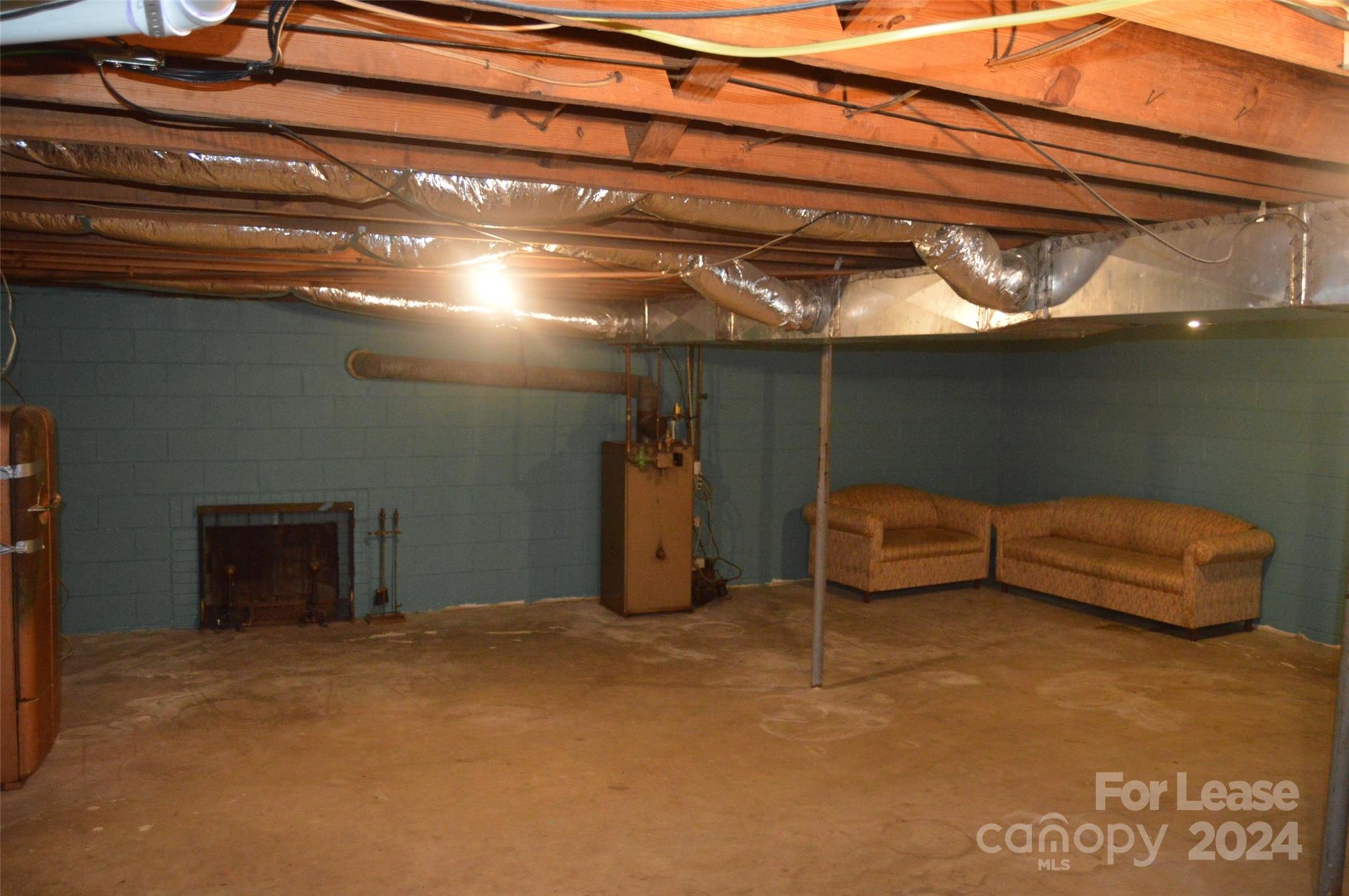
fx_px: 1011
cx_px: 674
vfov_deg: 47.8
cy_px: 448
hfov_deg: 67.4
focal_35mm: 27
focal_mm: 18
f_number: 3.5
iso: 2200
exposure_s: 1/60
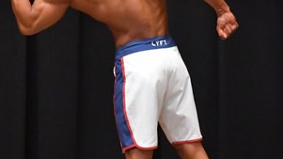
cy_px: 51
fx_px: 4853
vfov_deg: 1.9
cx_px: 172
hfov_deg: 3.3
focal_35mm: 647
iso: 6400
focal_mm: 160
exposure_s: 1/400
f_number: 5.6
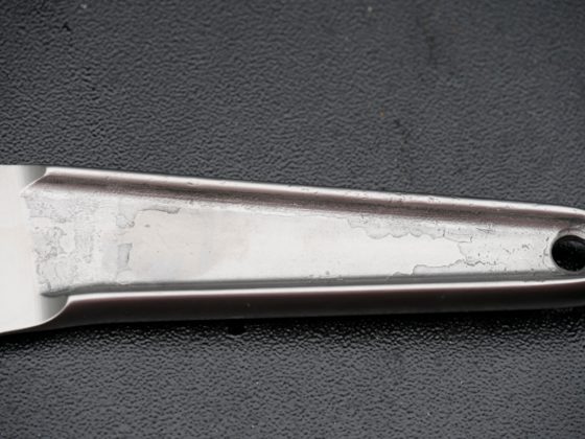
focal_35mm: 218
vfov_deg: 6.8
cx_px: 292
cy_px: 220
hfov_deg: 9.1
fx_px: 3684
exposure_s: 1/250
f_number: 5.4
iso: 400
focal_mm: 109
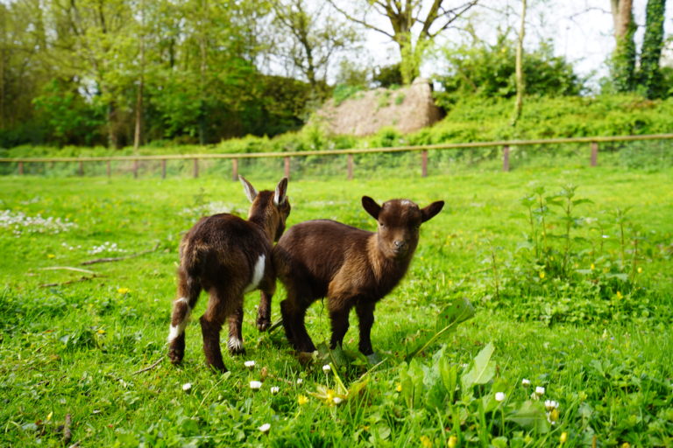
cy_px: 224
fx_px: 654
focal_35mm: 35
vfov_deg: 37.9
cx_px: 336
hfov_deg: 54.4
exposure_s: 1/100
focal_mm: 35
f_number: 5
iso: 100
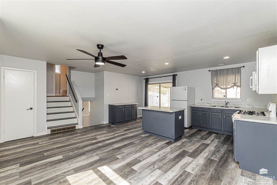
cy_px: 92
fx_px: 115
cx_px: 138
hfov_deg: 100.4
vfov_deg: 77.3
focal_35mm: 15
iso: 640
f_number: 10
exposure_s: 1/60
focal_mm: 10
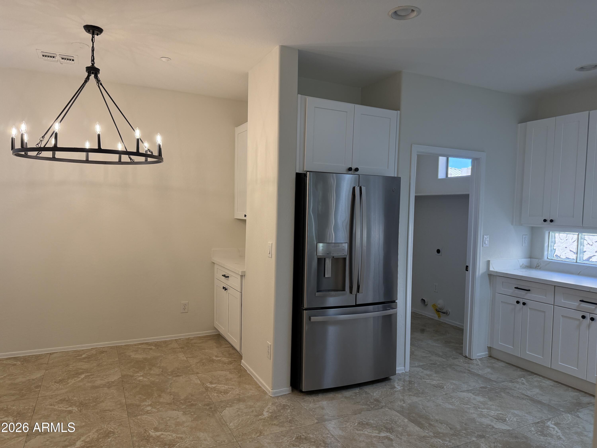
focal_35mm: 24
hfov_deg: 71.6
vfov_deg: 56.8
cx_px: 298
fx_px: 414
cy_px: 224
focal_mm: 6.76
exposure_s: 1/228
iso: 160
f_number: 1.78
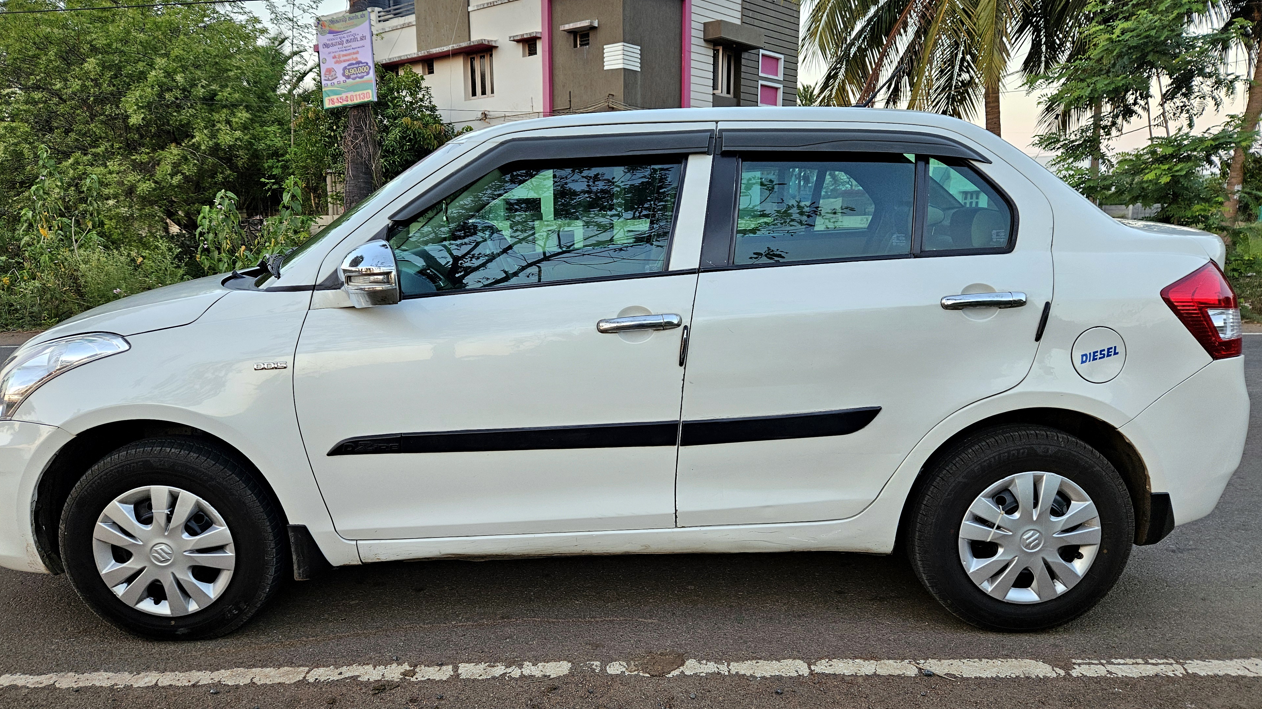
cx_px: 609
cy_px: 392
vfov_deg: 44.3
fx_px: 870
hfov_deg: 71.9
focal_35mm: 26
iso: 80
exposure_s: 1/101
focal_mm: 5.4
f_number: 1.8
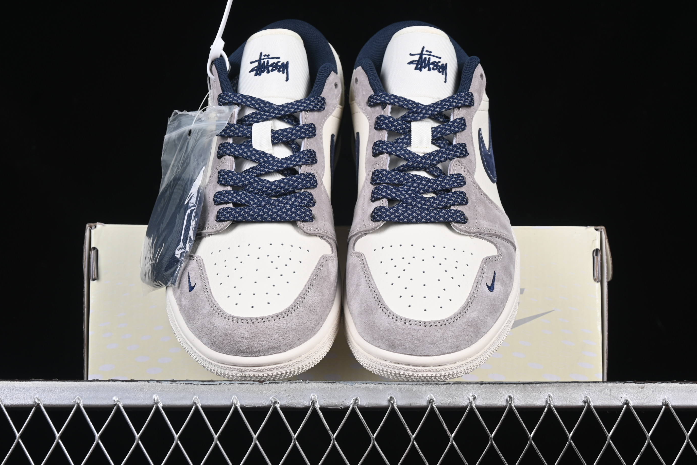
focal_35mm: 76
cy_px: 233
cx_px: 348
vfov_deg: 18.0
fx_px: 1471
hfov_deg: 26.6
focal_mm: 50
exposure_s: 1/80
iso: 160
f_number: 8
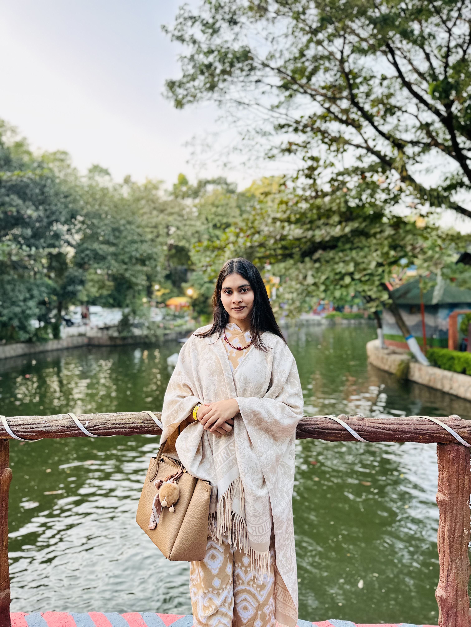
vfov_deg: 71.6
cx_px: 236
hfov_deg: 56.8
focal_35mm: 24
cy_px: 314
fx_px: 435
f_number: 1.78
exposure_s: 1/100
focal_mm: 6.86
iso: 100
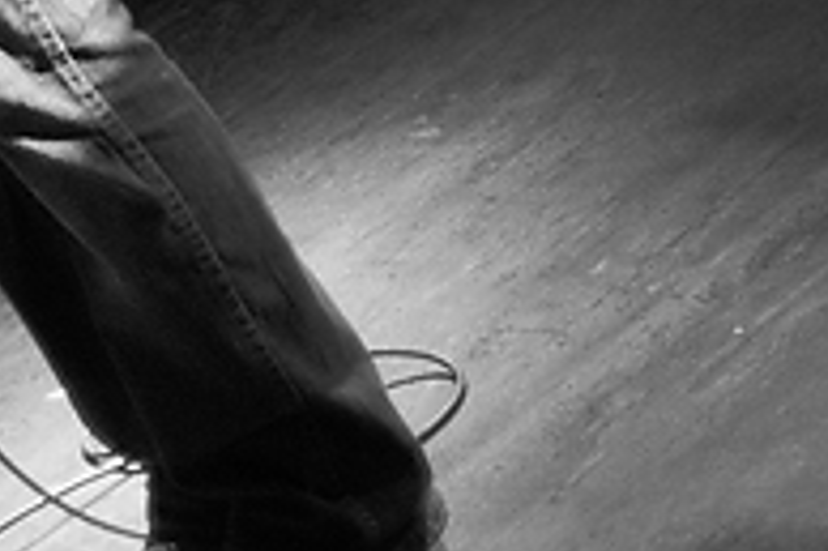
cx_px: -666
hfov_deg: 13.3
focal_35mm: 139
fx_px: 3194
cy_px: -414
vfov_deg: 9.4
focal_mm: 20
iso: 800
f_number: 2
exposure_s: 1/80
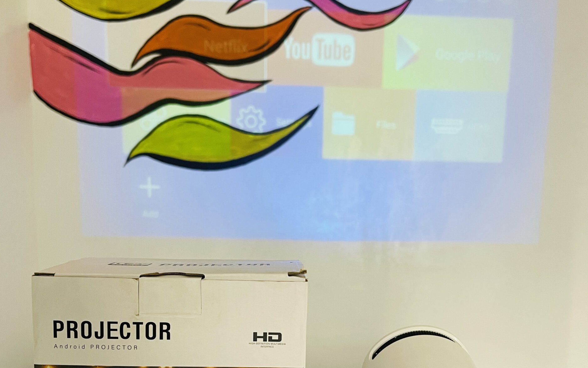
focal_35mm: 36
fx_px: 577
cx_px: 296
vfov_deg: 34.5
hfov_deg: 54.0
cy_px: 283
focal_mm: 5.1
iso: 125
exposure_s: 1/62
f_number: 1.6
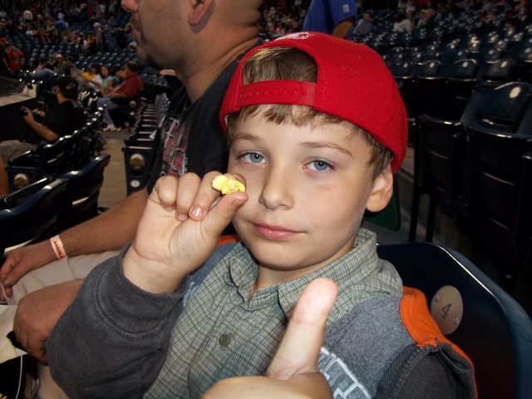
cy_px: 200
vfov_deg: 44.2
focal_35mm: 32
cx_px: 266
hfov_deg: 56.8
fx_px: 492
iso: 64
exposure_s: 1/30
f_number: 2.9
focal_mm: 5.7
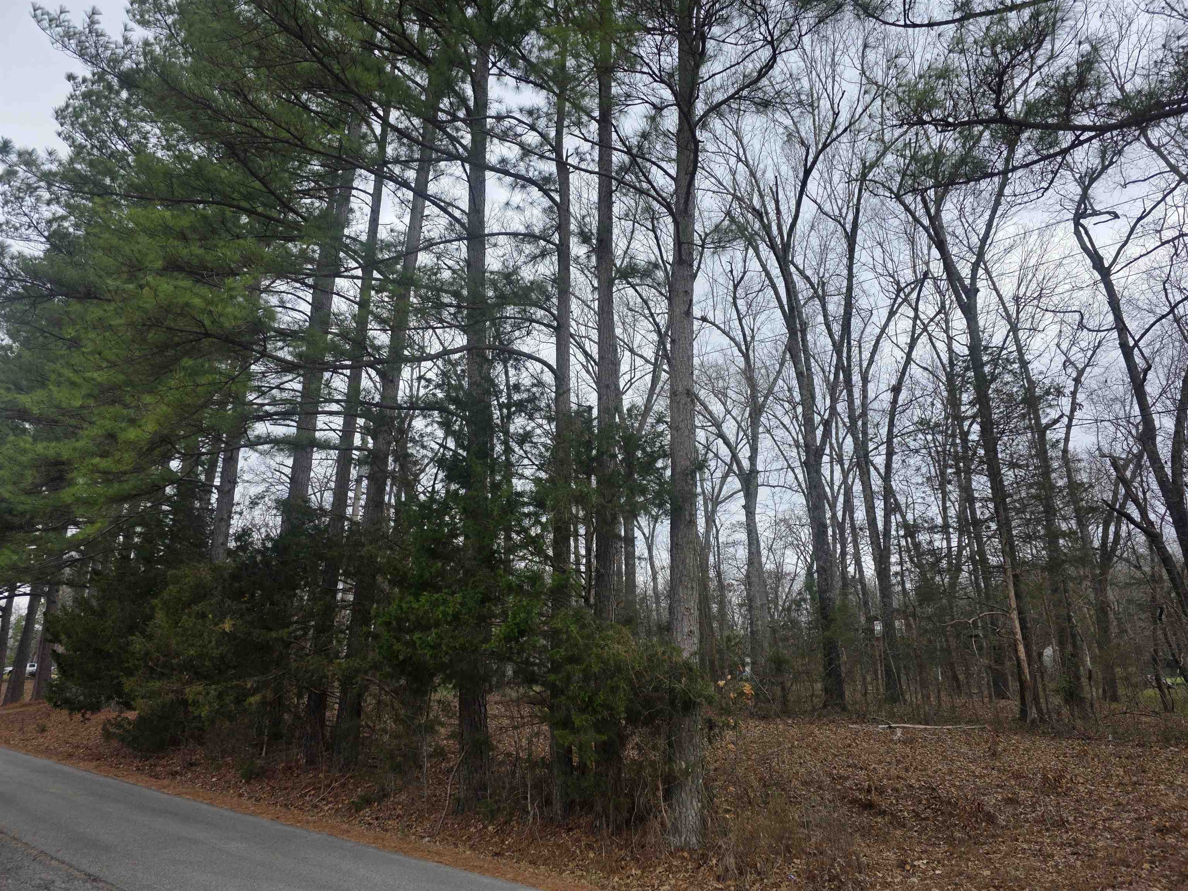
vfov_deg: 58.9
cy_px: 446
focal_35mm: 23
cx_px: 594
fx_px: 789
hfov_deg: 73.9
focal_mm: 6.3
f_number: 1.7
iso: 32
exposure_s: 1/359
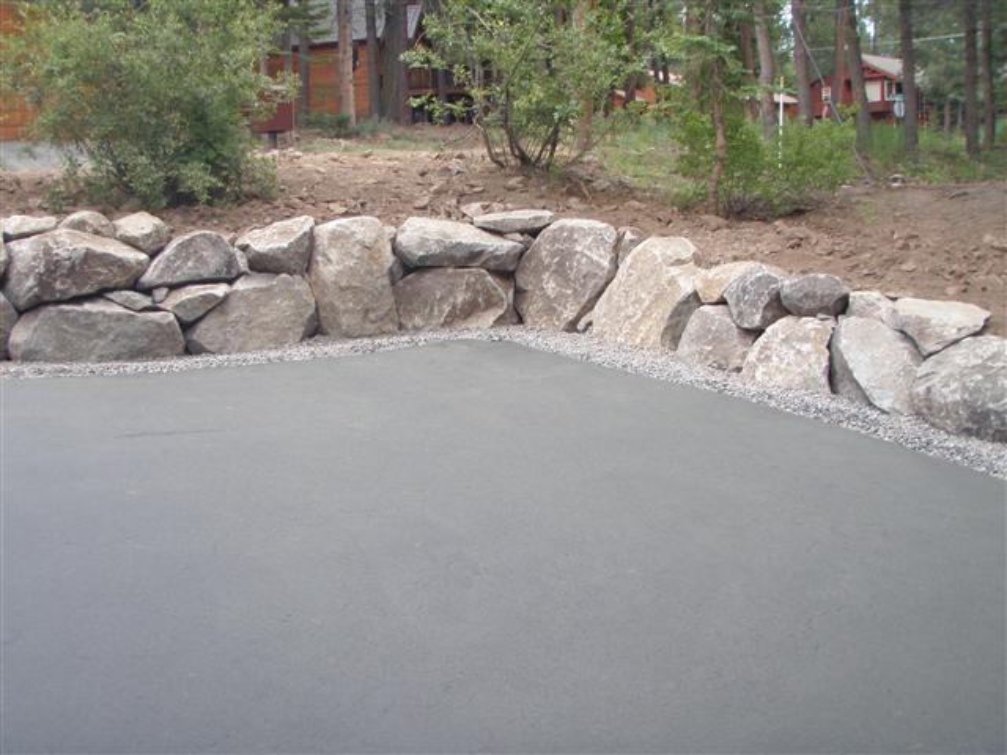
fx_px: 1105
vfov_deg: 37.7
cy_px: 378
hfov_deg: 49.0
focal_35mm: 38
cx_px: 504
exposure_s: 1/125
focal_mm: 6.7
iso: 80
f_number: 3.5
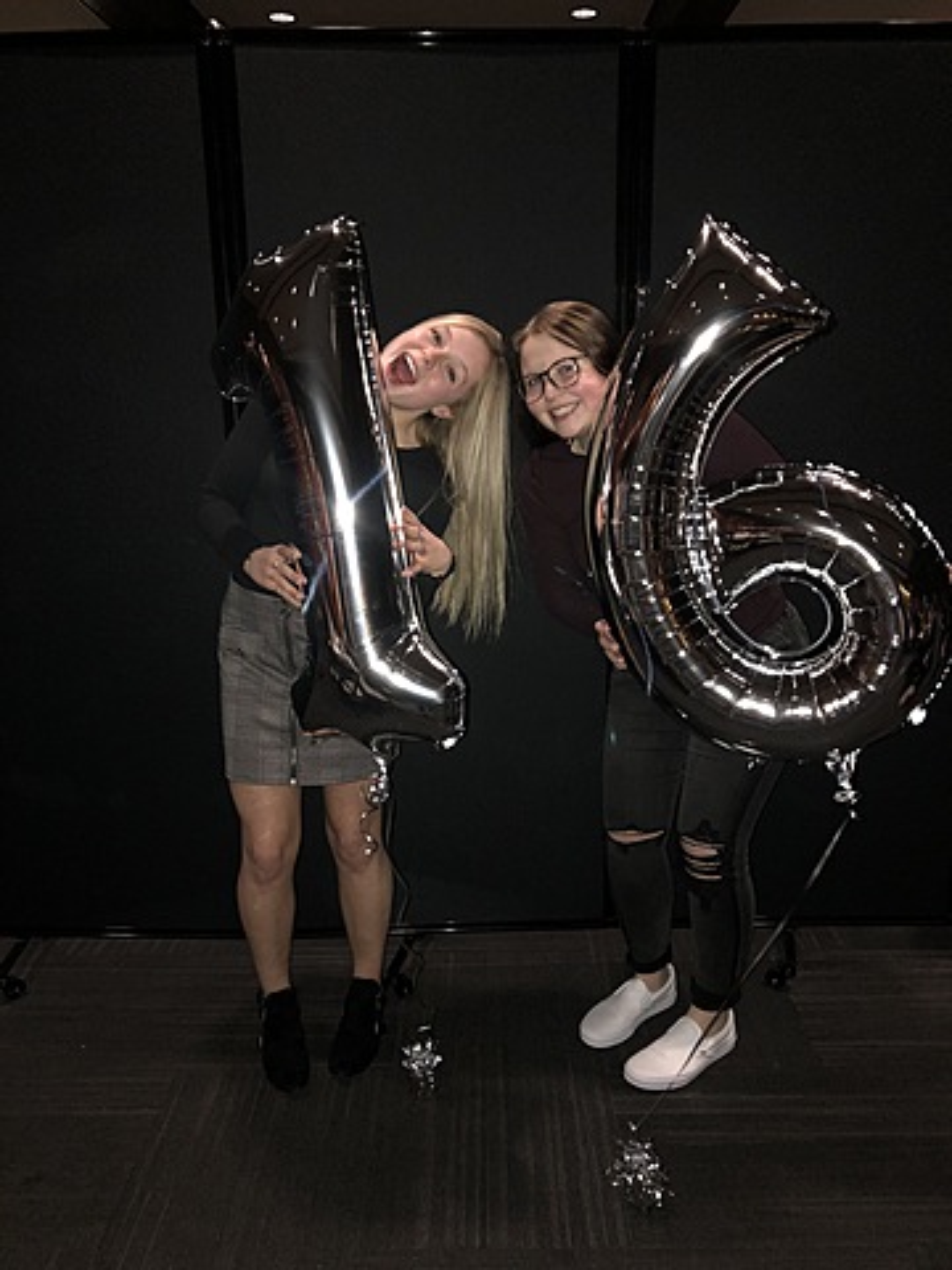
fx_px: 1027
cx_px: 476
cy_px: 635
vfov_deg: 63.4
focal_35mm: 28
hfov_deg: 49.7
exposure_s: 1/16
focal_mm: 3.99
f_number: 1.8
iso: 200
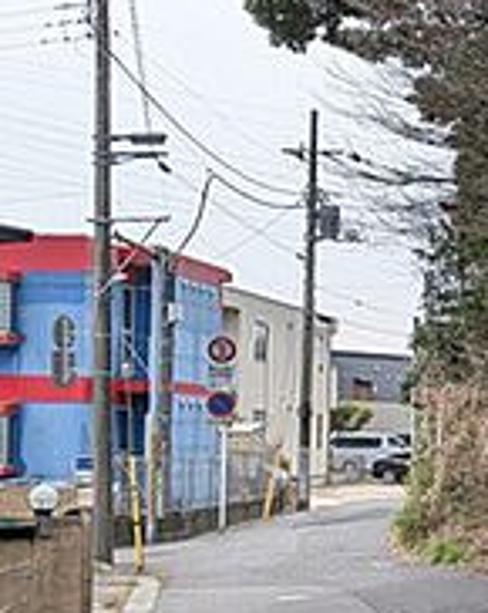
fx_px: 1448
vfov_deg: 23.7
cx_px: 747
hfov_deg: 17.1
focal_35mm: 80
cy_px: 446
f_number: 1.7
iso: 29
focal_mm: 4.53
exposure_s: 1/1098
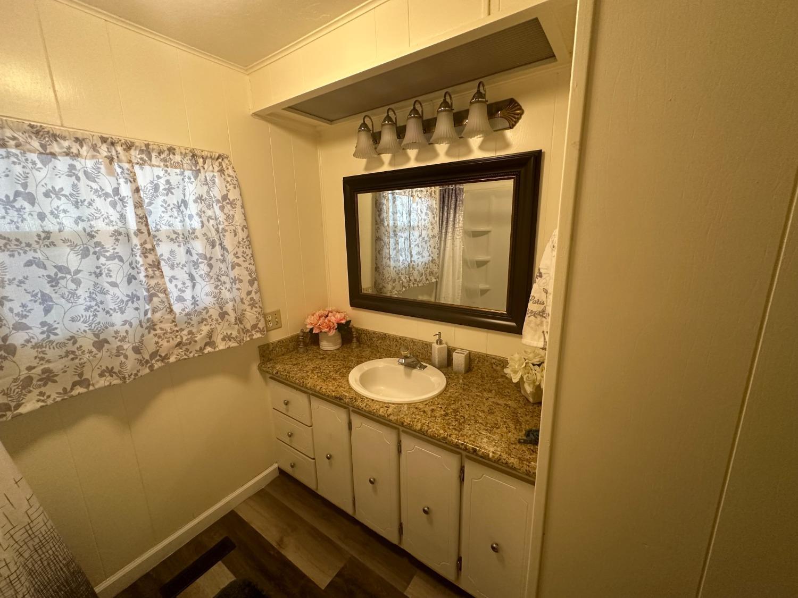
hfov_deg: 102.1
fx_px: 323
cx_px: 399
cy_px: 299
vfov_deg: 85.7
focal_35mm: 14
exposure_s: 1/60
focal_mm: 2.22
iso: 250
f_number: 2.2
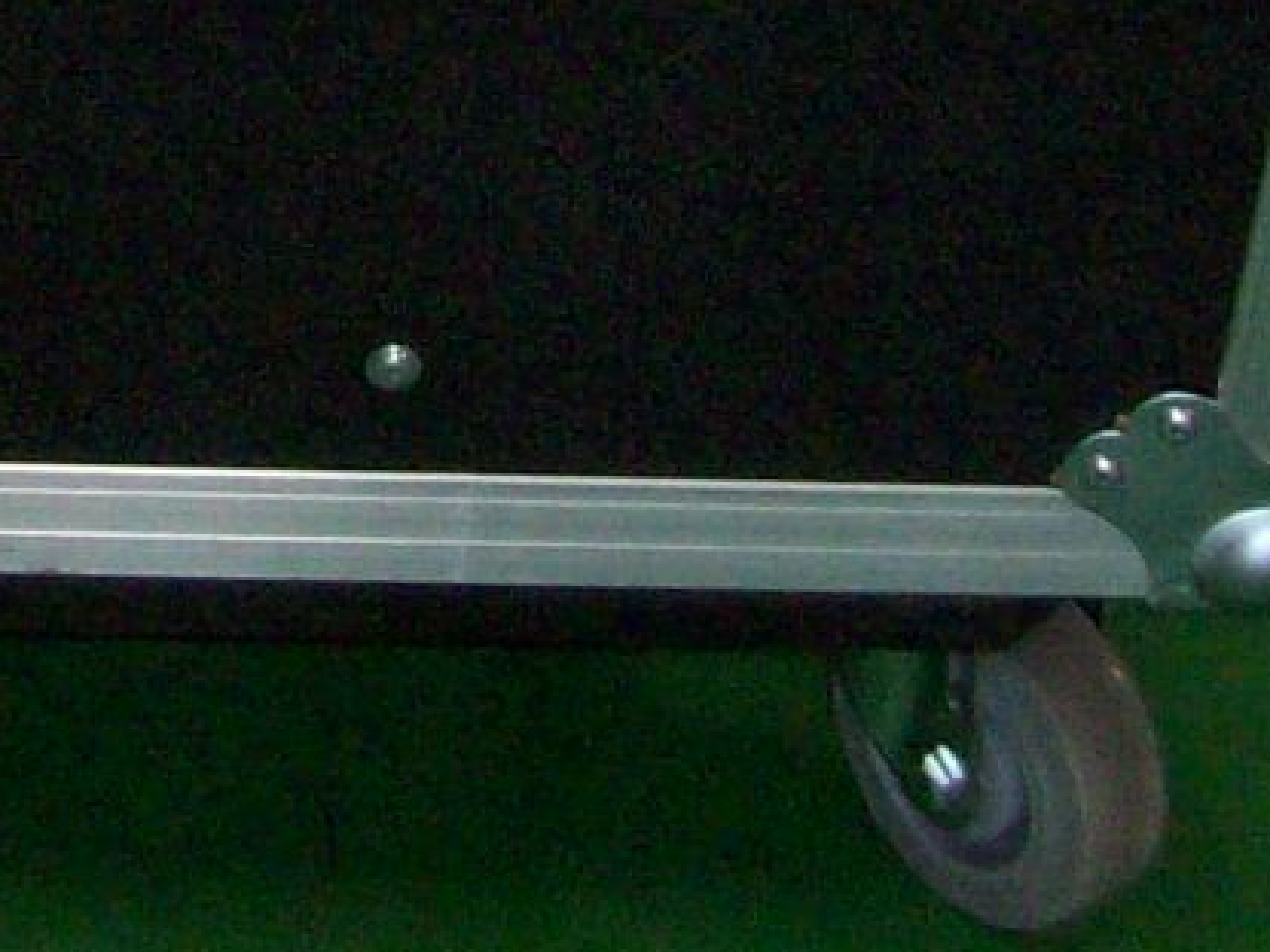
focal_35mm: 207
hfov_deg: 9.3
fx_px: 7594
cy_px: -1077
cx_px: -614
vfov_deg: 6.9
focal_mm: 7.1
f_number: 3.2
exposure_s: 1/65.1
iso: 160
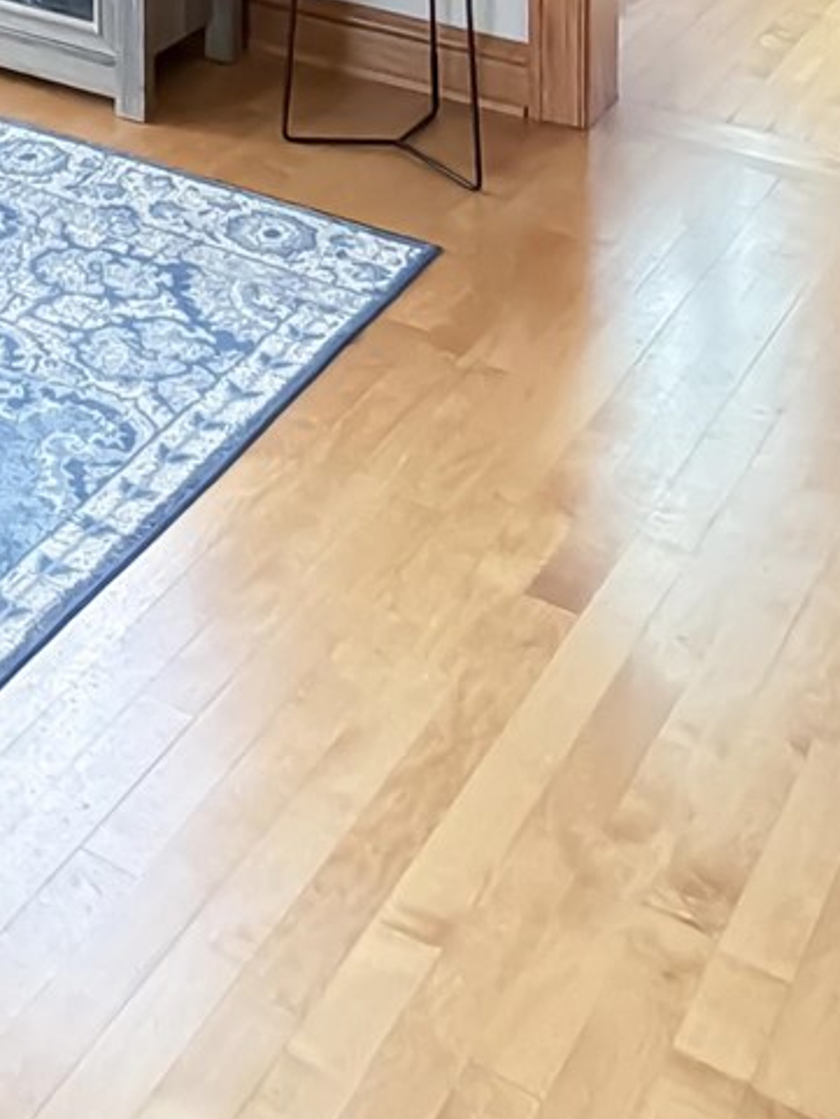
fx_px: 2167
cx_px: -428
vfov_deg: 22.3
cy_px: -677
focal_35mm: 67
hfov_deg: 19.2
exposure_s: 1/60
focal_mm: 2.22
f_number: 2.2
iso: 640
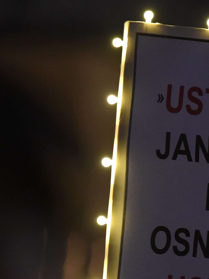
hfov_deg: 2.3
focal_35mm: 642
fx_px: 5167
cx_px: 43
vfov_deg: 3.1
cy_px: 268
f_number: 2.8
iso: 3200
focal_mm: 180
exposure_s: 1/25
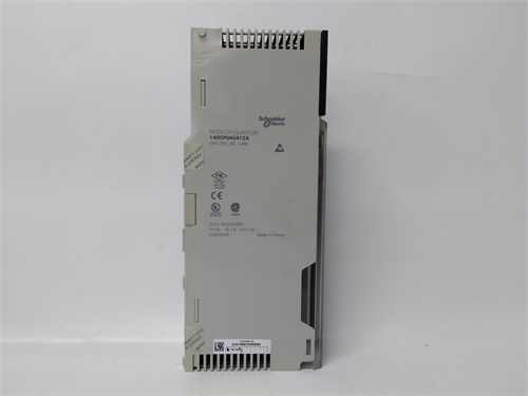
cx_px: 264
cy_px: 198
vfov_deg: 51.4
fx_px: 412
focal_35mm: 27
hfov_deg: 65.3
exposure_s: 1/33
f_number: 2
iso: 152
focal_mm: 3.79
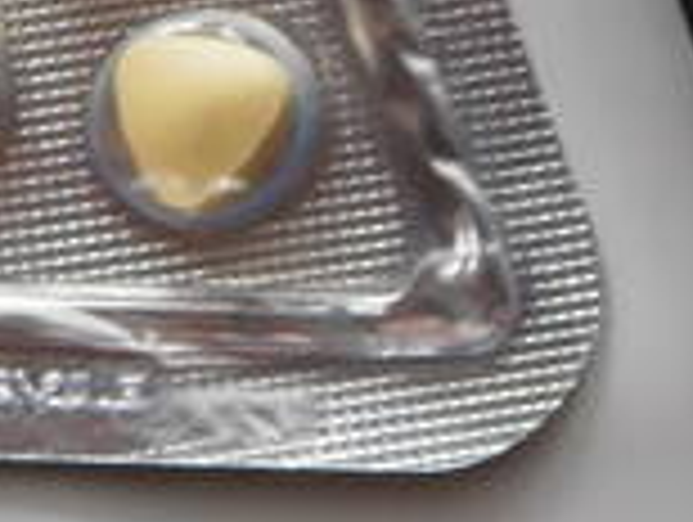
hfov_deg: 17.9
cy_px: -14
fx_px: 2165
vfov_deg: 13.5
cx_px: 634
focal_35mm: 108
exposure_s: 1/20
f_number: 2.8
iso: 200
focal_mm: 4.7
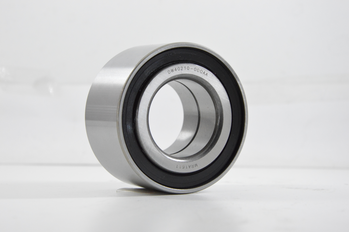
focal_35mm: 105
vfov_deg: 13.0
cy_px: 116
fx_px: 1017
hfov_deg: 19.5
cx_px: 174
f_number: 8
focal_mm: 70
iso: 3200
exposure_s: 1/100
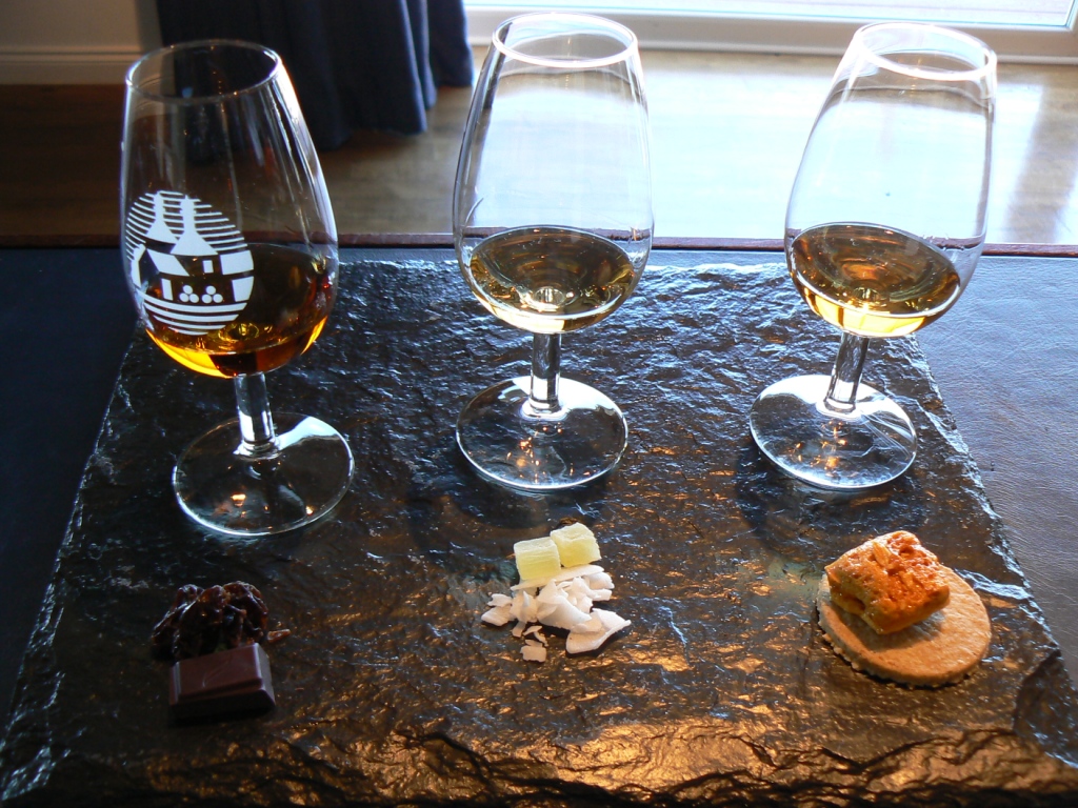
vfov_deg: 39.7
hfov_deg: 51.4
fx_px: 1121
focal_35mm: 36
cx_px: 539
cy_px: 404
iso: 100
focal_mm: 6
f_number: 2.8
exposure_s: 1/30
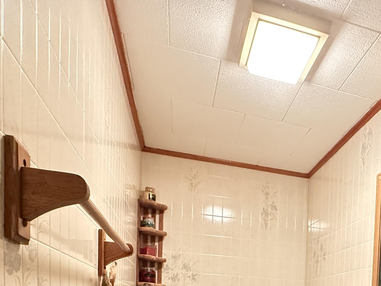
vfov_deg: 35.2
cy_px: 332
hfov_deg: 52.2
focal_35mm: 33
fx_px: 363
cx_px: 298
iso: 1000
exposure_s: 1/40
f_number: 2.2
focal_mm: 2.22
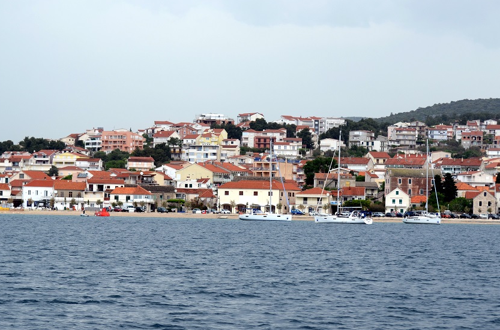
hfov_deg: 16.3
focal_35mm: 126
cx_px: 252
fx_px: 1746
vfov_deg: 10.8
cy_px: 164
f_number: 5
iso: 100
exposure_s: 1/400
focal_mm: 70
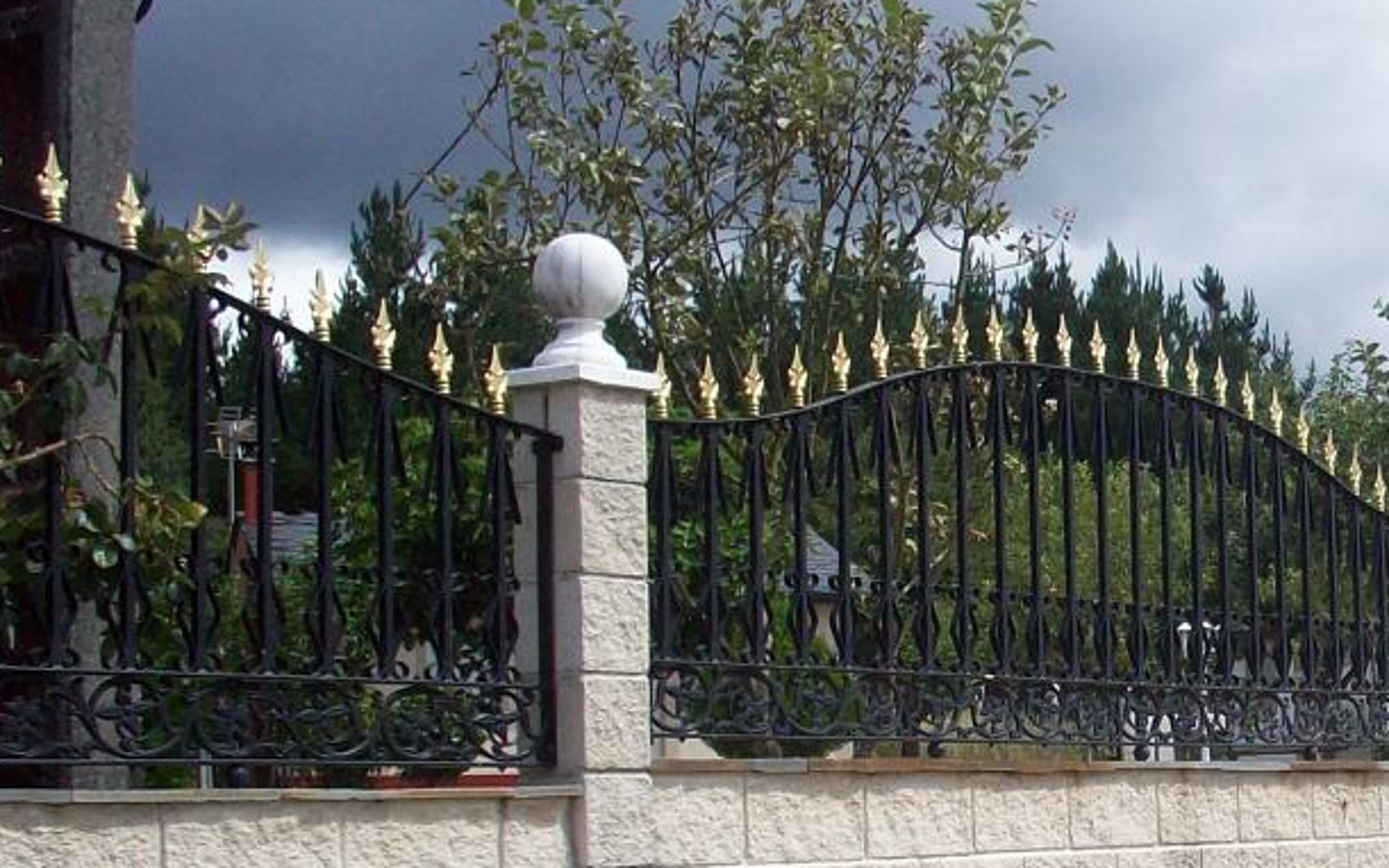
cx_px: 1348
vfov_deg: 16.8
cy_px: 698
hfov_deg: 25.6
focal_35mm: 77
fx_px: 2915
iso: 80
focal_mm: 6.2
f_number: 5.6
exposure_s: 1/324
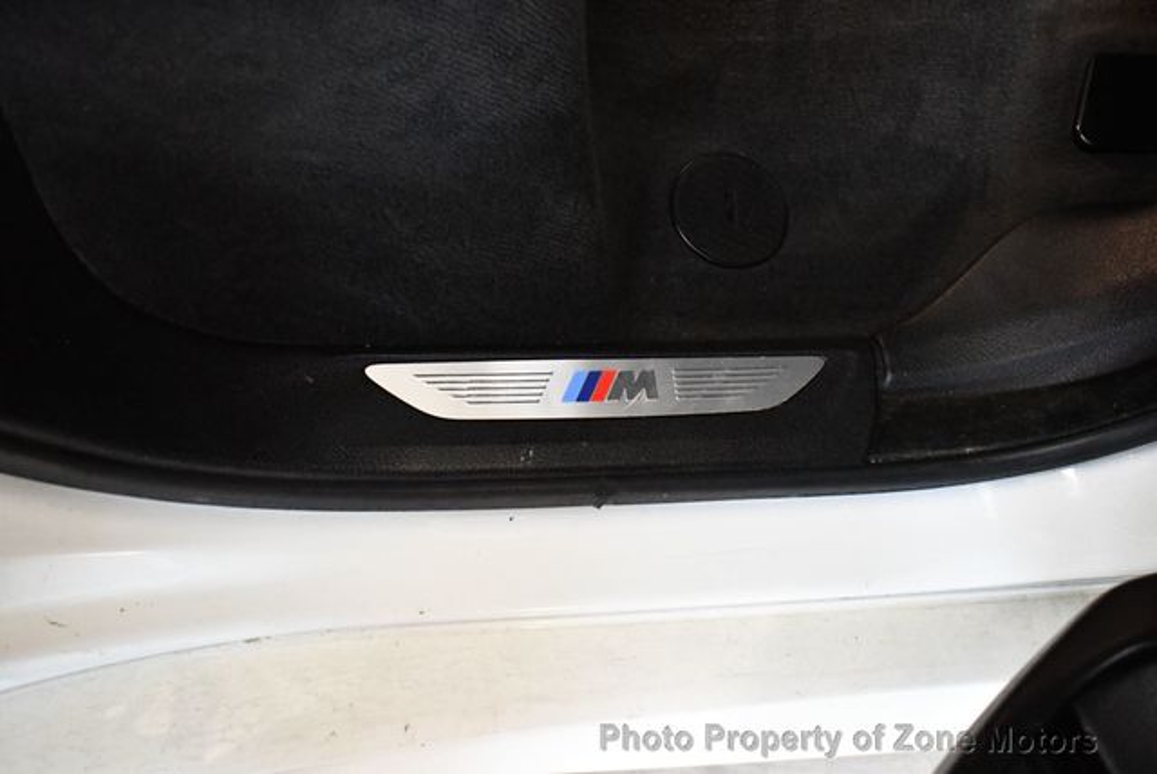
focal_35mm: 48
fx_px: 1544
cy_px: 387
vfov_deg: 28.1
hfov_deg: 41.1
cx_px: 578
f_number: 3.8
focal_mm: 24
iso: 4000
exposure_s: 1/60
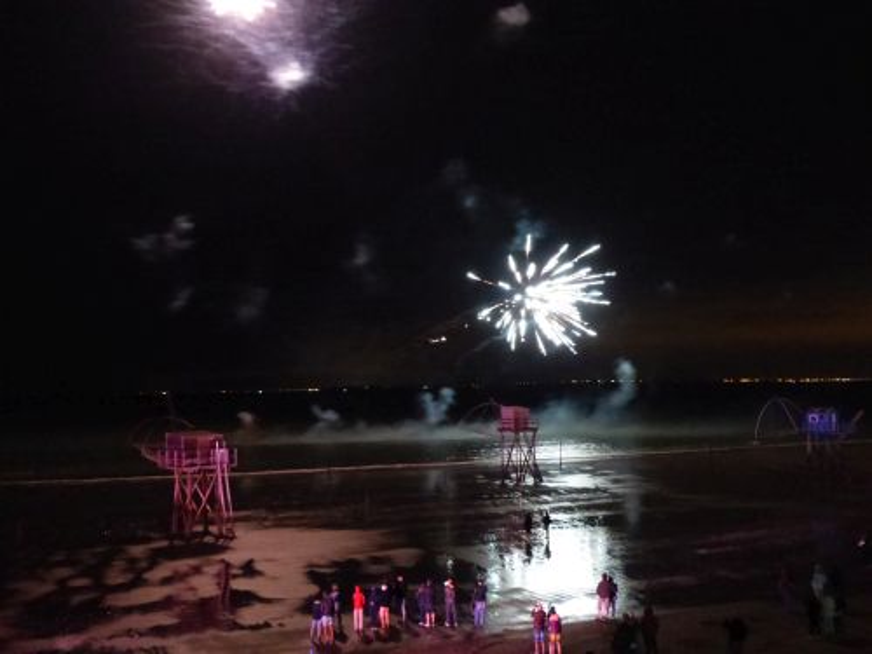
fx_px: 907
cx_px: 436
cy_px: 327
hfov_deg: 51.4
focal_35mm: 36
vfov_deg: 39.7
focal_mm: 6.4
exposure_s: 1/4
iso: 1600
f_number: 2.8
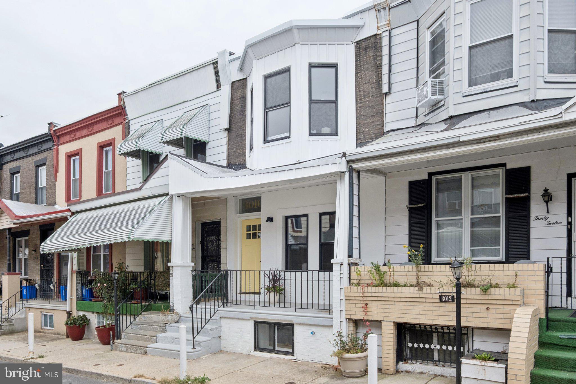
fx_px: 416
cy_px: 192
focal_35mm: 26
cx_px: 288
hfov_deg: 69.4
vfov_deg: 49.5
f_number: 8
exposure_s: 1/180
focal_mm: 17.4
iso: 250
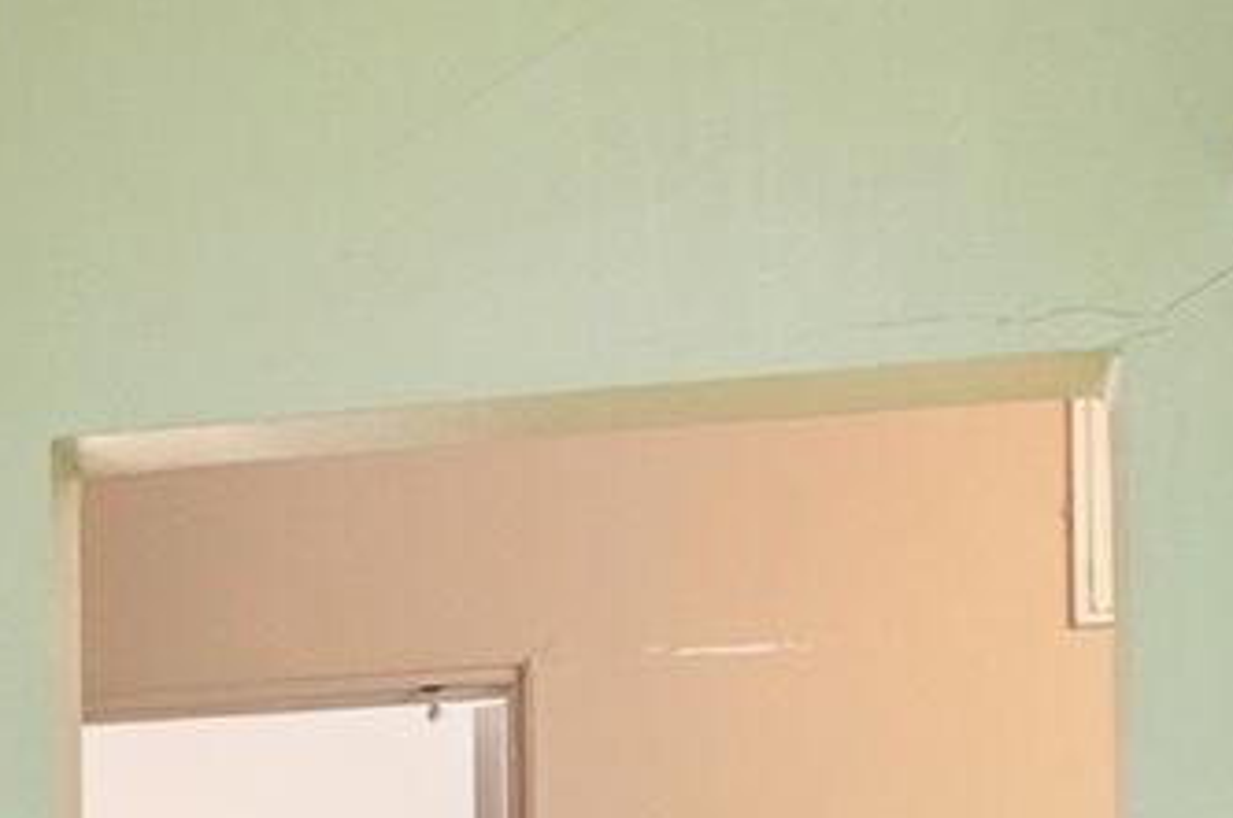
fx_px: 3078
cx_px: -841
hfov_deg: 18.7
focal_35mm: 90
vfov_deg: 13.8
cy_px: 1388
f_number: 5.6
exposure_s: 1/60
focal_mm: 10
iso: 125
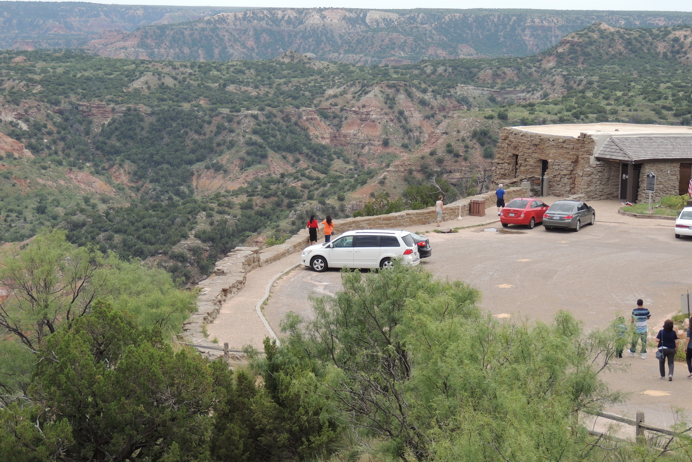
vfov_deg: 17.3
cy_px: 235
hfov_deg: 25.7
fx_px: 1519
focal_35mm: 79
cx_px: 346
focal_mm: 13.3
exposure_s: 1/500
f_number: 3.9
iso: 100
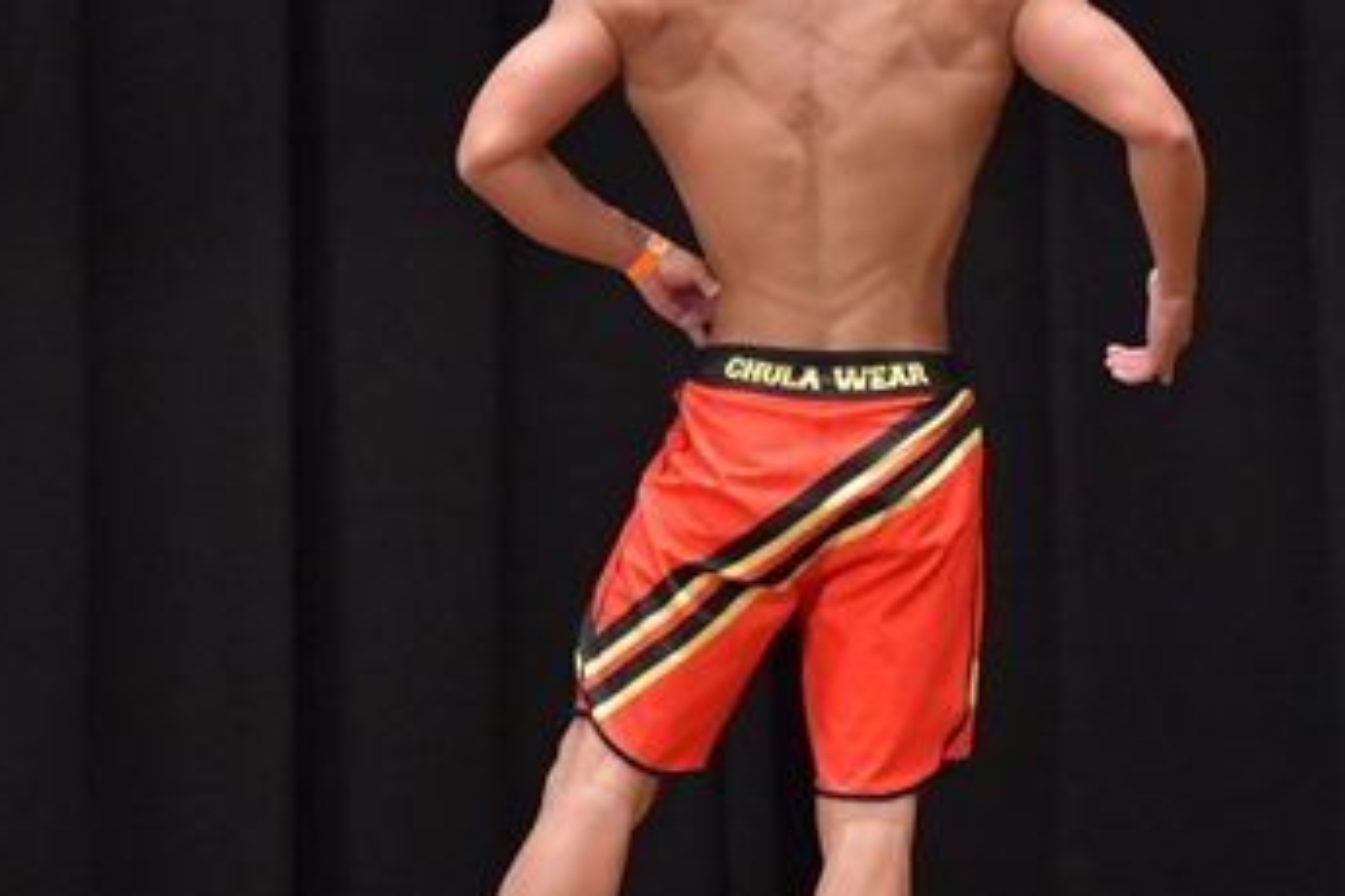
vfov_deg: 2.8
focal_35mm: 487
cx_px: 739
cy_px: 432
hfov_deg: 4.2
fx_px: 18193
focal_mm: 145
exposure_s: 1/400
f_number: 5.6
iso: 6400
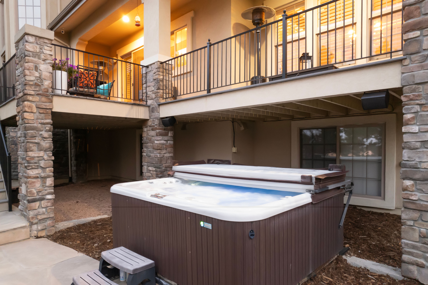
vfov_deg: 57.2
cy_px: 142
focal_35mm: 22
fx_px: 261
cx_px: 214
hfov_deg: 78.6
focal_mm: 8.38
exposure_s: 1/6
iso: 790
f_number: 2.8
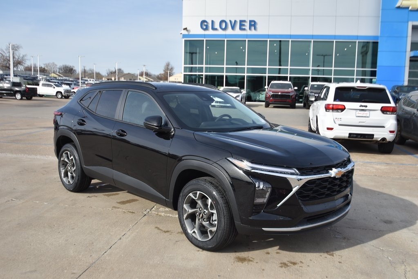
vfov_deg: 36.9
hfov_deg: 53.1
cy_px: 140
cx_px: 209
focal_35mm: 36
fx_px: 418
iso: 100
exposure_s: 1/640
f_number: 4.5
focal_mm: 24
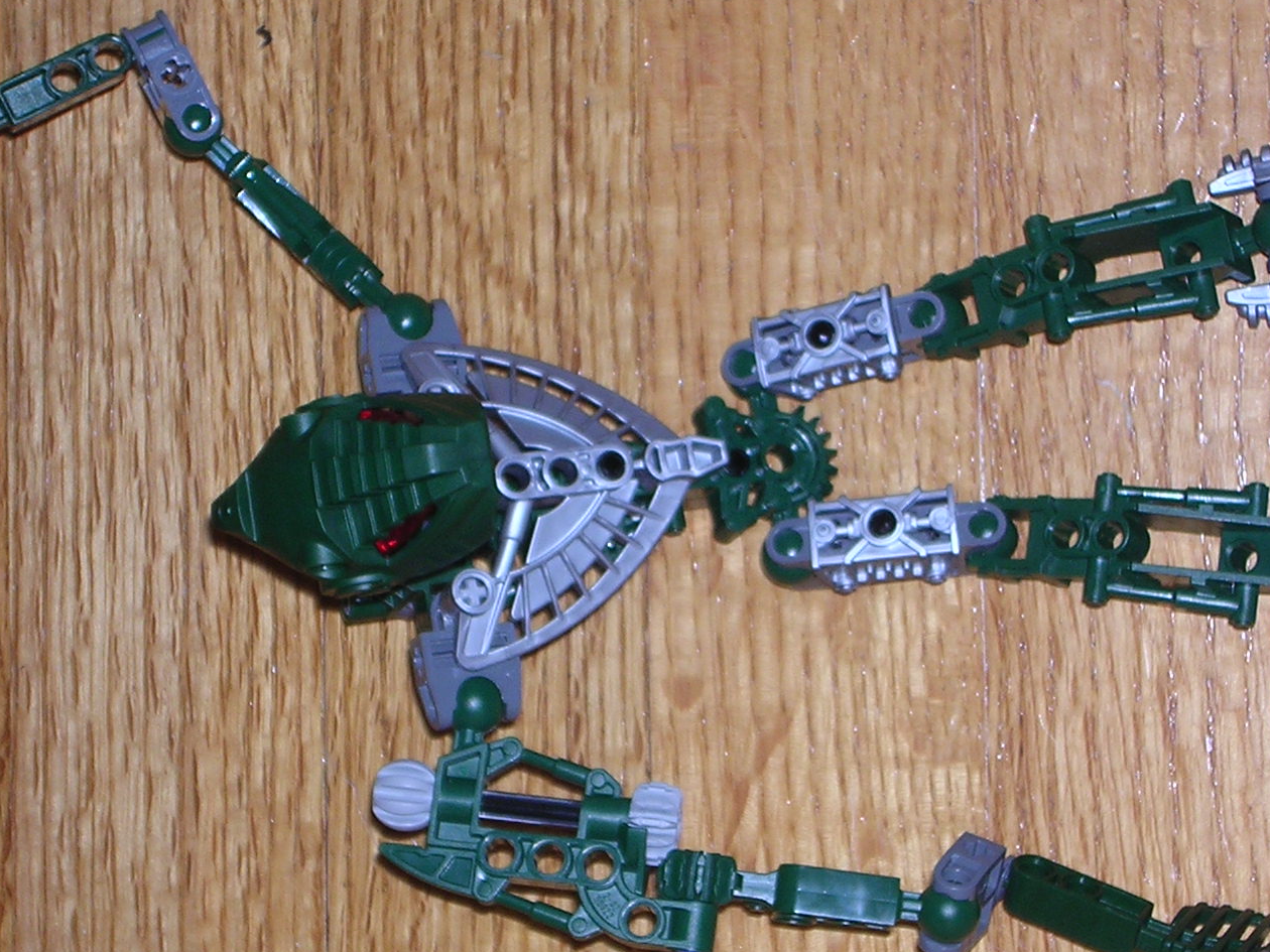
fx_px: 4293
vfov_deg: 12.7
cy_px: 512
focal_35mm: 117
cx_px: 667
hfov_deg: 16.8
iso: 100
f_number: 3.7
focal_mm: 10.9
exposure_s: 1/60.1
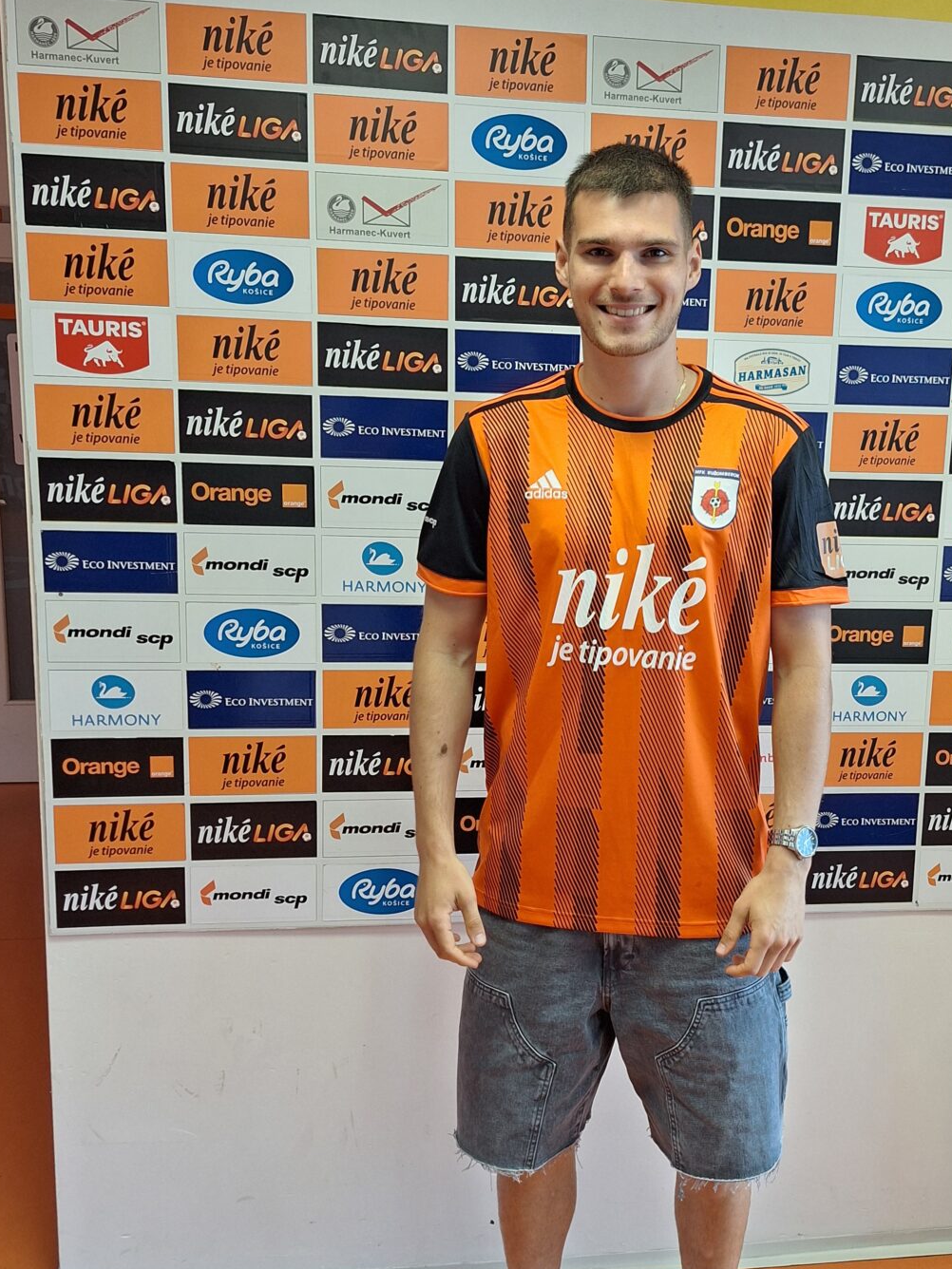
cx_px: 645
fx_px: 1320
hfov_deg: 39.1
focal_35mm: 36
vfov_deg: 51.4
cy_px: 628
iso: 80
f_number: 1.8
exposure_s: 1/50
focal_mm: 5.54
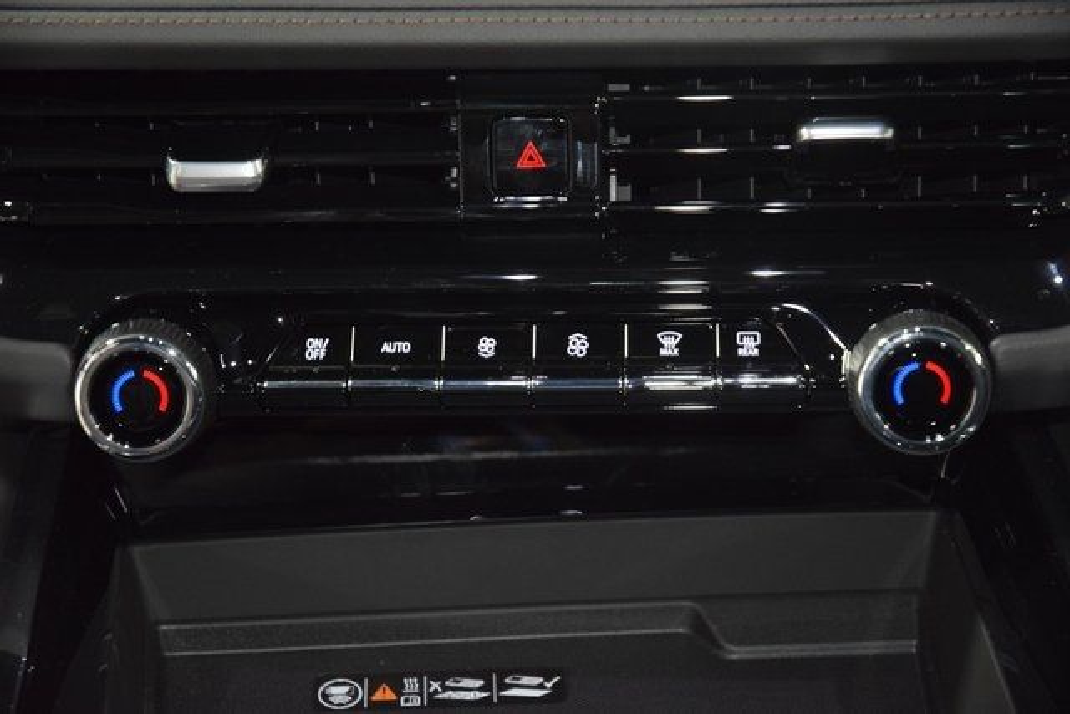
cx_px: 535
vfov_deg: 13.0
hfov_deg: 19.5
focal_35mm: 105
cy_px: 357
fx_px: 3121
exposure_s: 1/20
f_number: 4.5
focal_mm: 70
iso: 2500
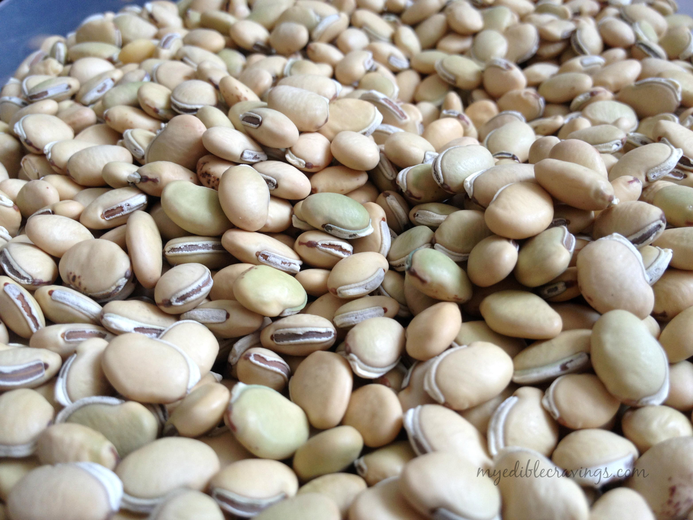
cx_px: 346
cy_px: 260
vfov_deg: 40.7
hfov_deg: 52.6
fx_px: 701
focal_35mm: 35
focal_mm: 4.28
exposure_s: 1/20
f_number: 2.4
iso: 50
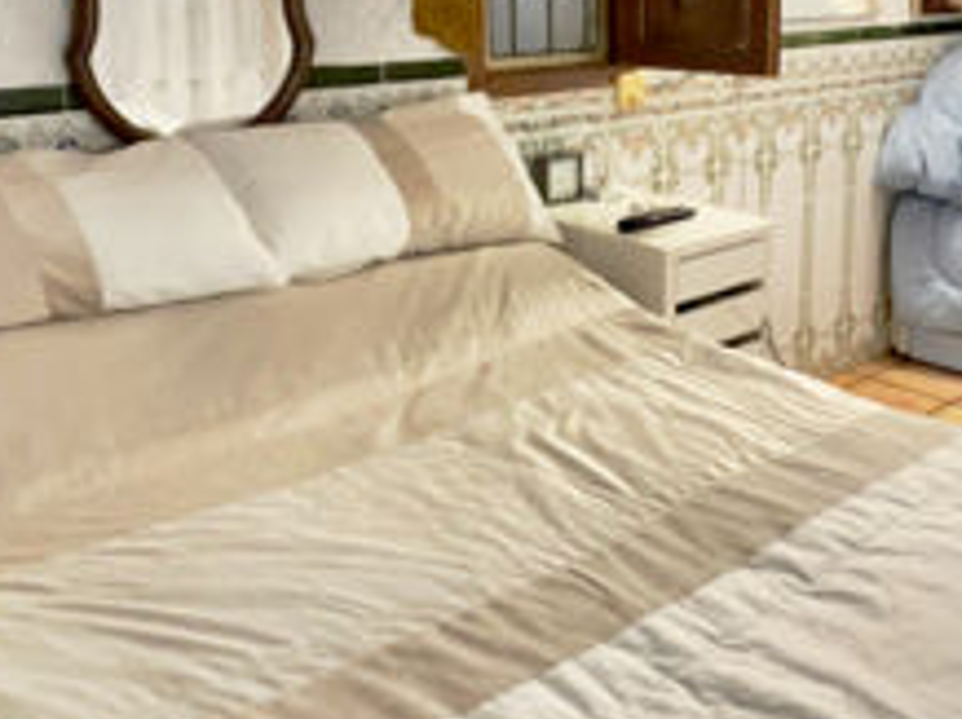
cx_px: 788
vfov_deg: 33.6
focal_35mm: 42
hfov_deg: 42.5
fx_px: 1166
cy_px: 185
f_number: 2.4
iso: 800
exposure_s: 1/50
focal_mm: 1.54
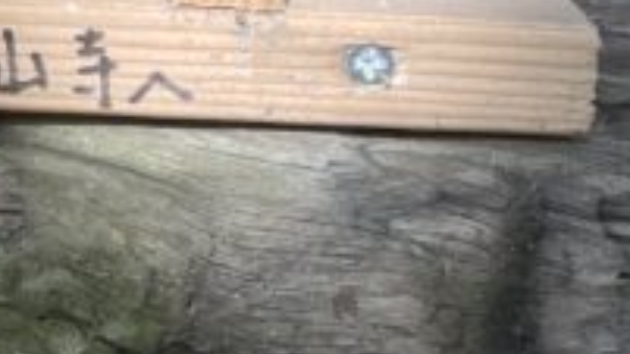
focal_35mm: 144
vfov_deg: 7.5
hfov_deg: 14.1
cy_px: -677
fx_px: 2405
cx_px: -291
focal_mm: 4.2
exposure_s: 1/255
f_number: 1.6
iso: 32
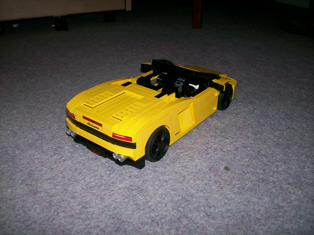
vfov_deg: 39.7
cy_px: 118
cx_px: 157
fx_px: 327
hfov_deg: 51.4
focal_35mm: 36
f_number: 2.7
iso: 80
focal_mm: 6
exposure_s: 1/64
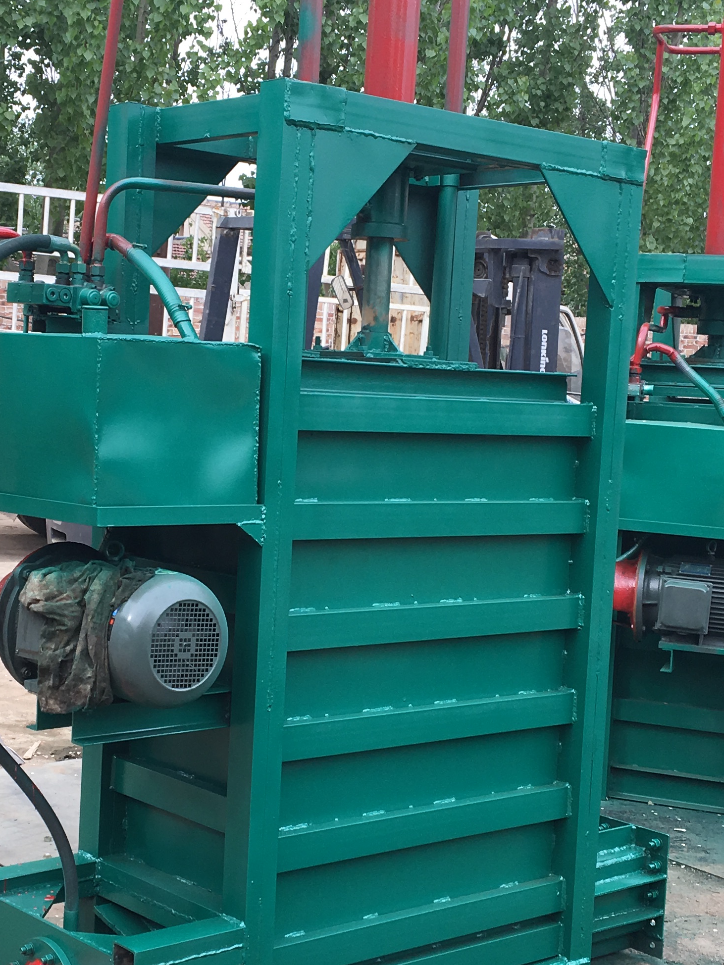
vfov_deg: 32.2
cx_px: 256
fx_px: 1673
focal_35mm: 60
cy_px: 525
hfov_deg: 24.3
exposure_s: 1/279
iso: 25
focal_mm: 4.15
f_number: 2.2
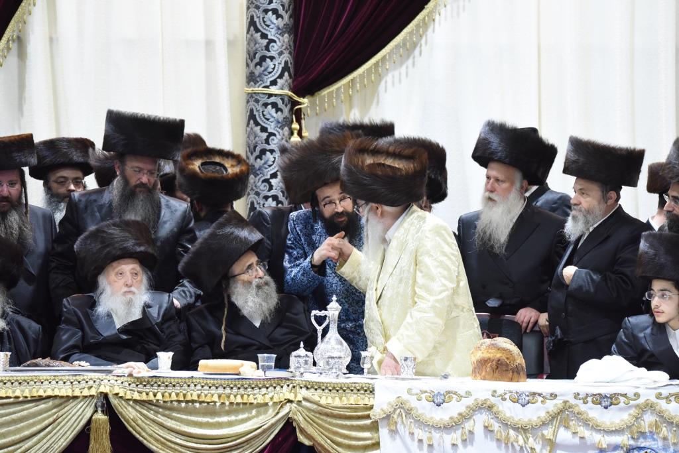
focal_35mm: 280
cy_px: 226
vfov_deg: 4.9
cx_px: 340
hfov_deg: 7.4
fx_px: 5281
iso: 4000
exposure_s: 1/100
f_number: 6.3
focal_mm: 280
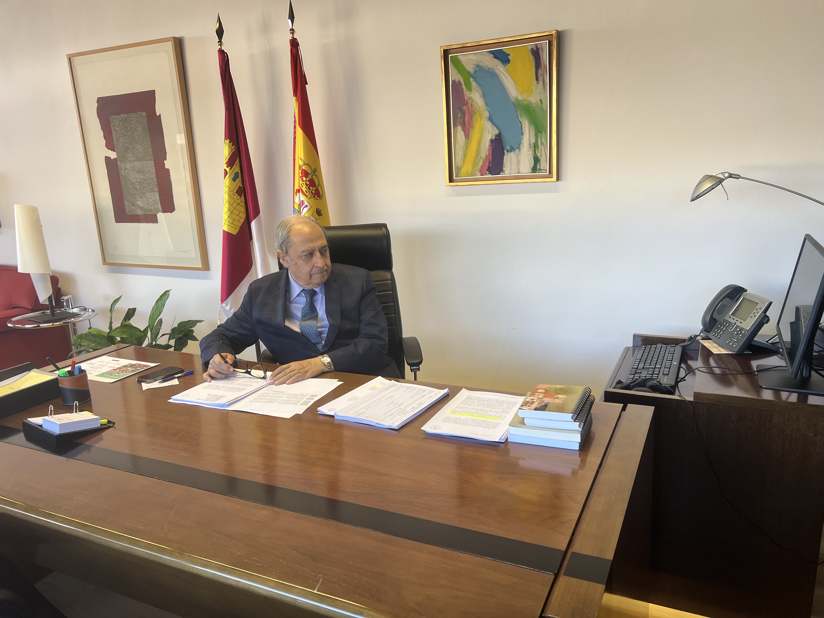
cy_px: 309
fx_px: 619
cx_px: 412
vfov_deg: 53.1
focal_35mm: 26
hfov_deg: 67.3
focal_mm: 5.7
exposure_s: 1/100
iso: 64
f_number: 1.5
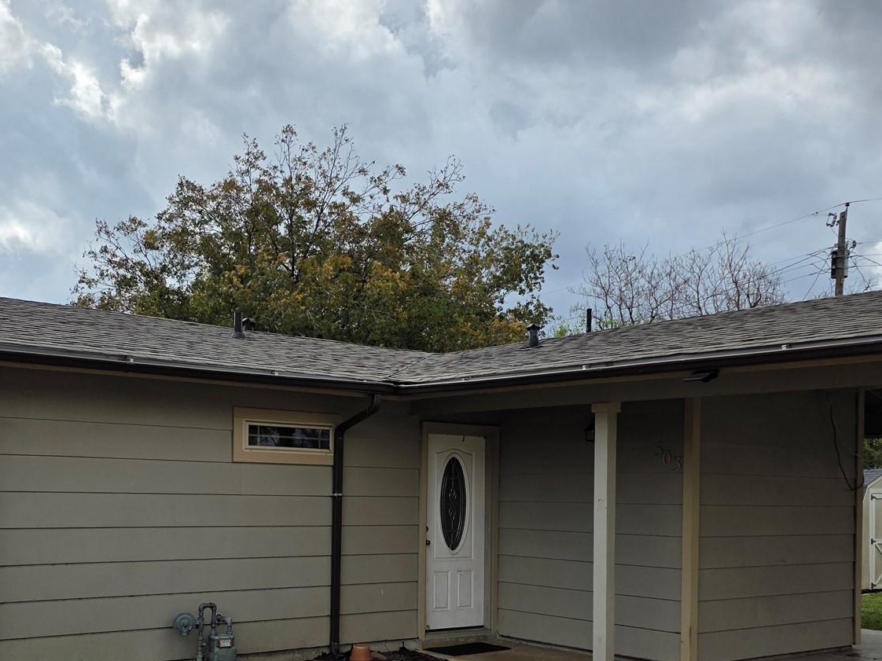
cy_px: 477
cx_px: 322
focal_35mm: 42
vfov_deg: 33.8
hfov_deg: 44.4
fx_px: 1070
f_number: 1.7
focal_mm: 6.3
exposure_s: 1/7944
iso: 64
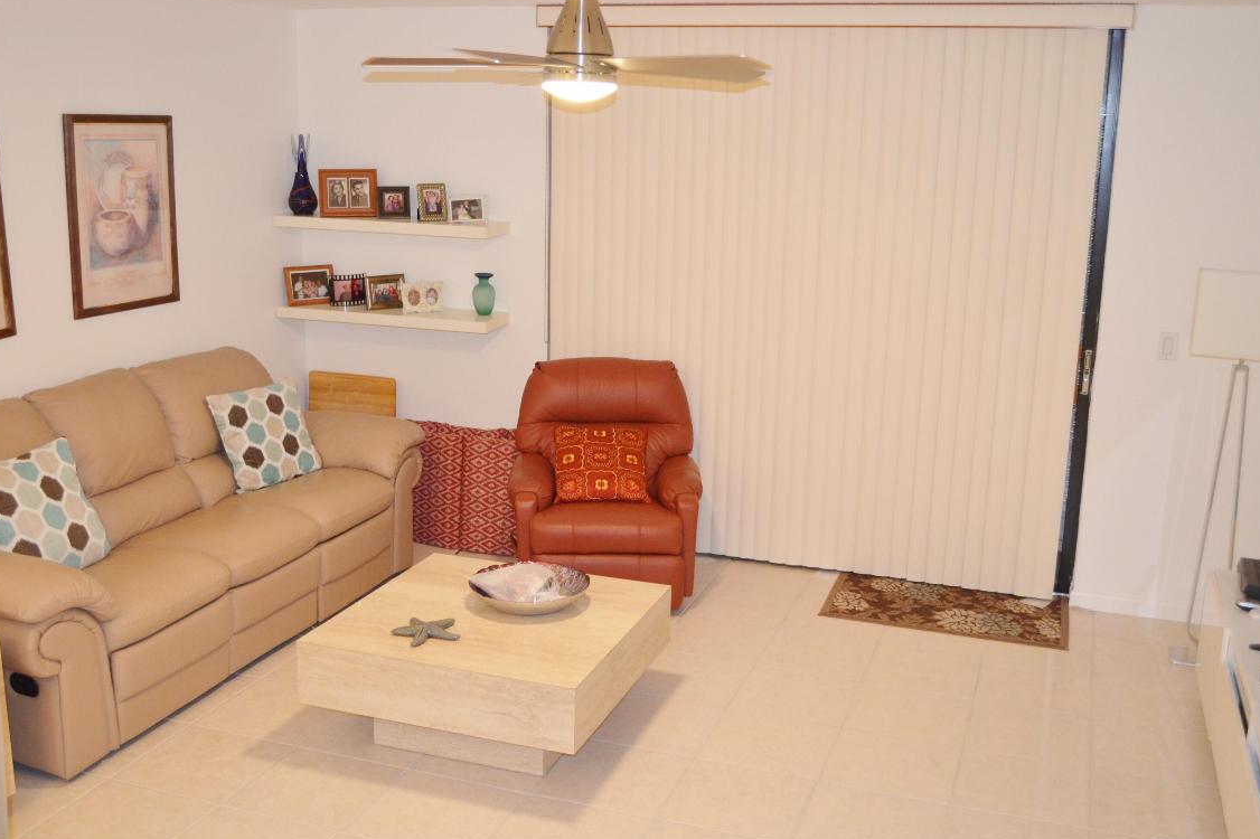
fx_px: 1295
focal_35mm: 37
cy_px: 422
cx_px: 617
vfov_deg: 35.9
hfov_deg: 51.9
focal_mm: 24
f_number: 4
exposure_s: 1/60
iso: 1400
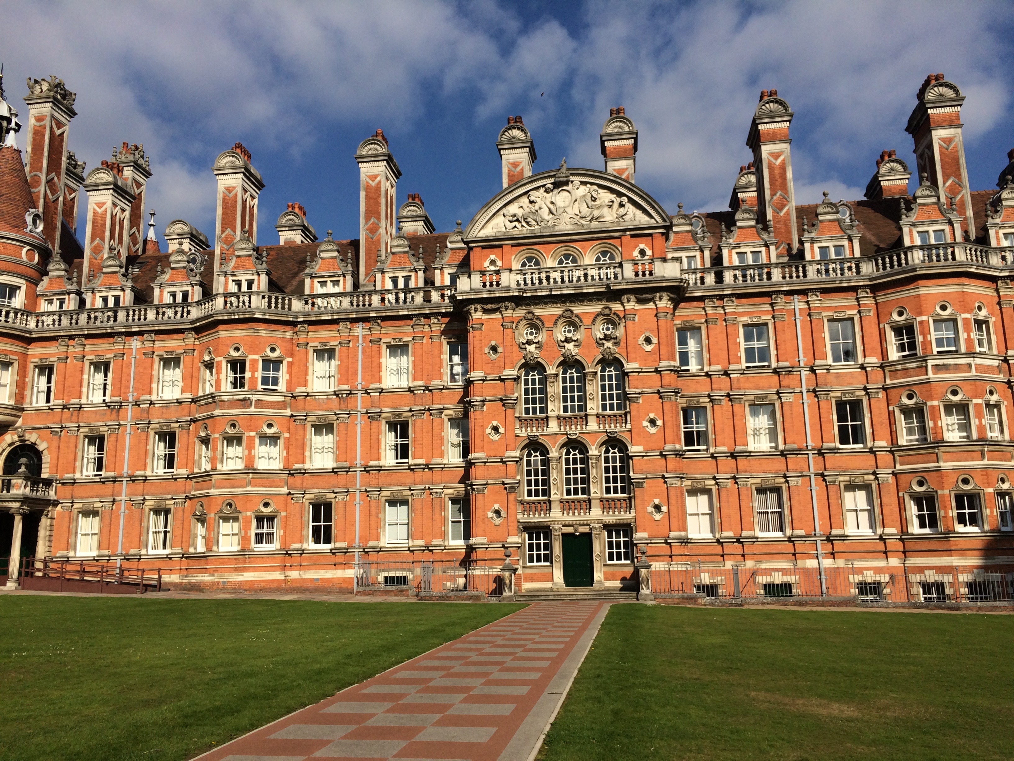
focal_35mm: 29
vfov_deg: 48.2
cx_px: 507
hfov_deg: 61.7
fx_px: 849
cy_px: 380
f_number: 2.2
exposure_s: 1/3731
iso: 32
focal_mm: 4.15
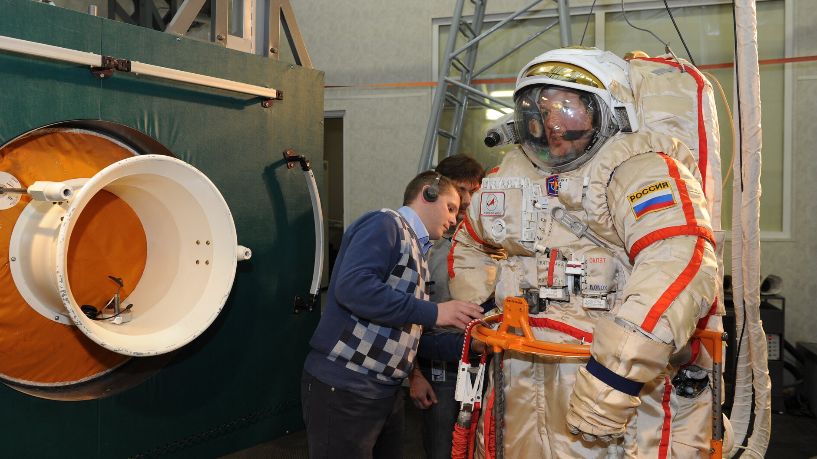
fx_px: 672
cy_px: 222
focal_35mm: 31
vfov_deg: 37.8
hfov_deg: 62.6
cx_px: 402
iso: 1000
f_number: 4.5
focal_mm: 29
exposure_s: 1/60
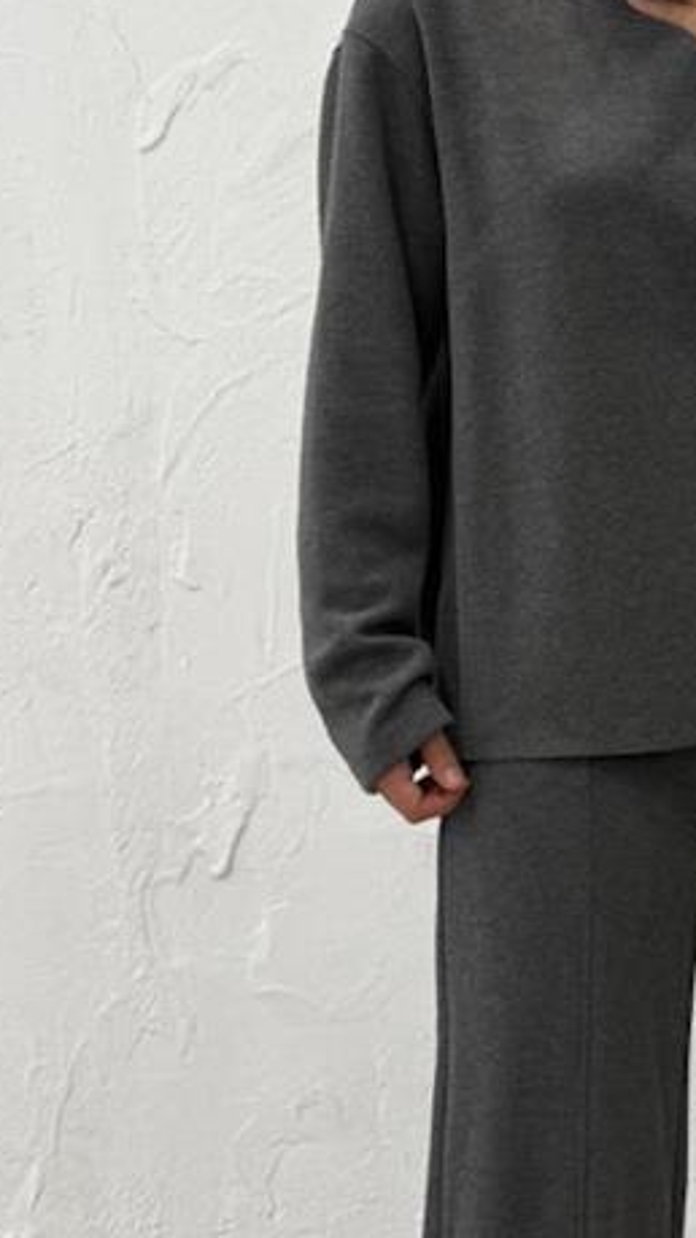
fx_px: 2495
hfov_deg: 15.3
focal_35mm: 76
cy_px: 446
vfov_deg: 27.8
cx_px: 834
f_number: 1.78
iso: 64
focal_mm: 6.76
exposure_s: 1/100
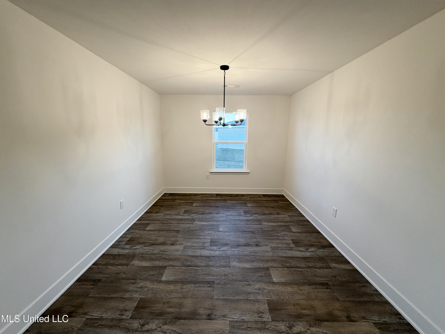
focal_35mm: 14
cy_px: 167
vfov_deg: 85.7
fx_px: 180
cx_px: 222
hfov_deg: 102.1
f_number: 2.2
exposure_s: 1/120
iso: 200
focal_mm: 2.22
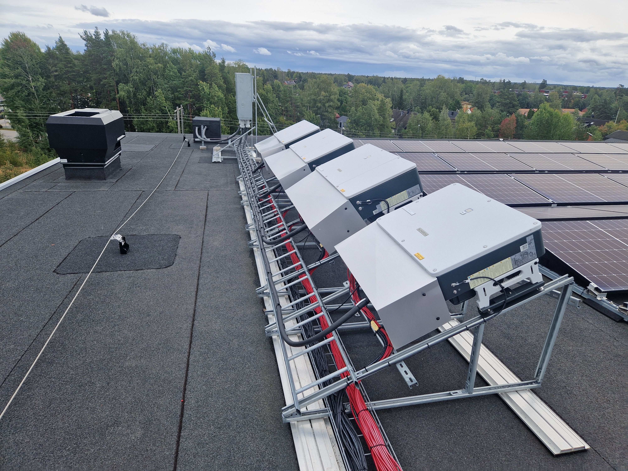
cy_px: 236
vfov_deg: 58.9
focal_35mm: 23
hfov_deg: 73.9
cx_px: 314
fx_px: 417
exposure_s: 1/946
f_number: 1.8
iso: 50
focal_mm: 5.4
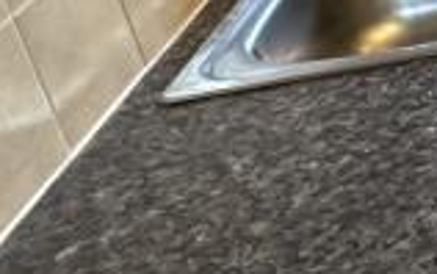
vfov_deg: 12.4
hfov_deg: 12.4
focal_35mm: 96
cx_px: 1228
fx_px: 1144
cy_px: -224
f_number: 2.2
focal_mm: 2.22
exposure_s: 1/100
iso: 320
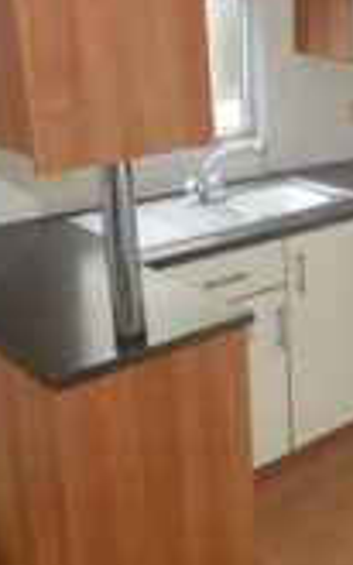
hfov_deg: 23.3
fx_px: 770
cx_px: 439
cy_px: 195
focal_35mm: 50
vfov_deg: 39.9
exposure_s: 1/60
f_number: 4
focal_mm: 10
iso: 500
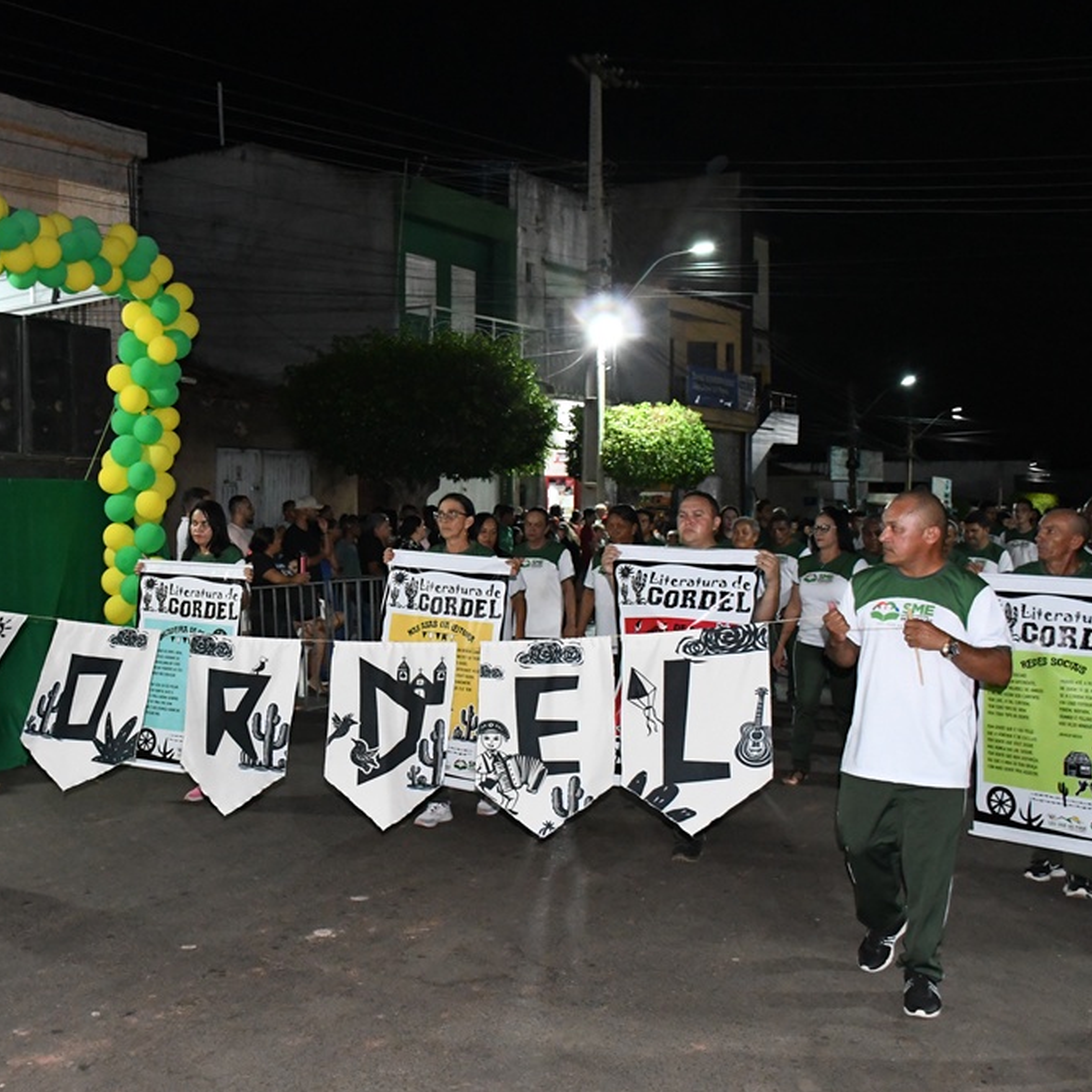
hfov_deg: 38.6
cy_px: 542
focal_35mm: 43
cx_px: 347
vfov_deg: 39.2
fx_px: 1535
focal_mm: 22
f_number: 5
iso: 6400
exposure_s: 1/100
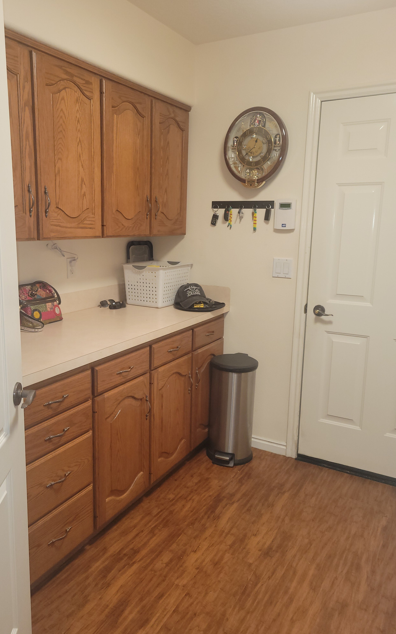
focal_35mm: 28
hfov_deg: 44.5
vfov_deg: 66.5
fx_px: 483
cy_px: 321
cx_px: 177
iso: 100
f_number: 1.8
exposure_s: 1/30
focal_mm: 5.4
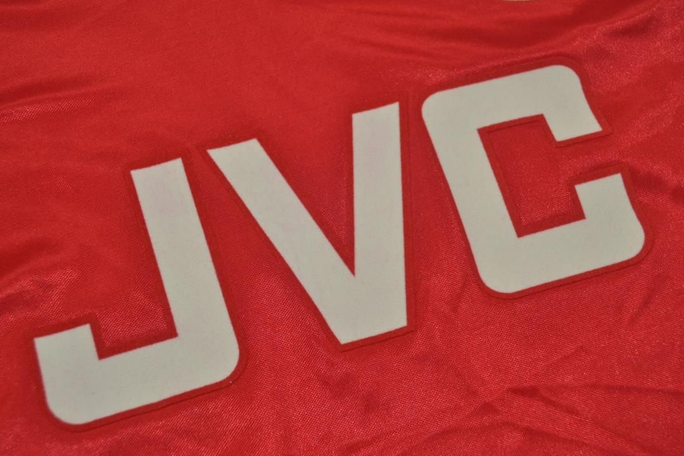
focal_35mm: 48
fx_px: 912
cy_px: 228
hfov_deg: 41.1
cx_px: 342
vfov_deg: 28.1
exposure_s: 1/200
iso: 200
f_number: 4.8
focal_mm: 32
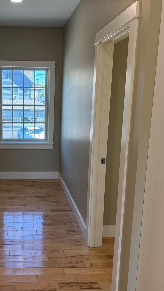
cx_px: 31
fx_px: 270
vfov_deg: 56.6
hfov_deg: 32.7
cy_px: 146
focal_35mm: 35
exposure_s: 1/167
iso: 100
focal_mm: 6.76
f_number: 1.78
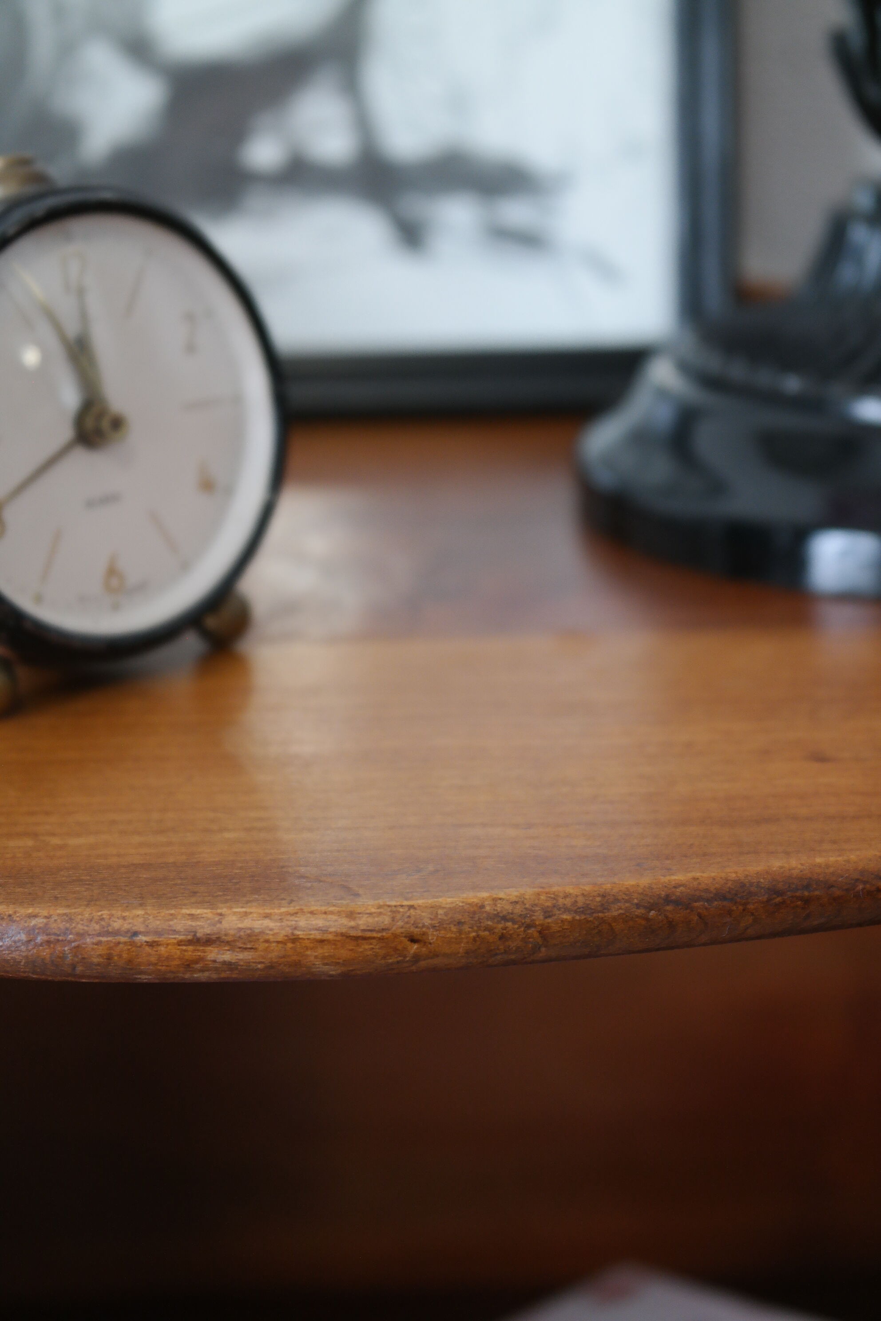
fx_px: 2826
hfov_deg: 17.7
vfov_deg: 26.3
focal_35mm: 77
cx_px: 440
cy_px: 660
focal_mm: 50
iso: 800
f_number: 5.6
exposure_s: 1/25
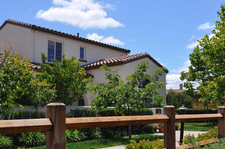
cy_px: 92
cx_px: 134
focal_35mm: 46
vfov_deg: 29.1
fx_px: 287
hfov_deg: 42.6
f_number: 10
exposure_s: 1/400
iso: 200
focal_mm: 22
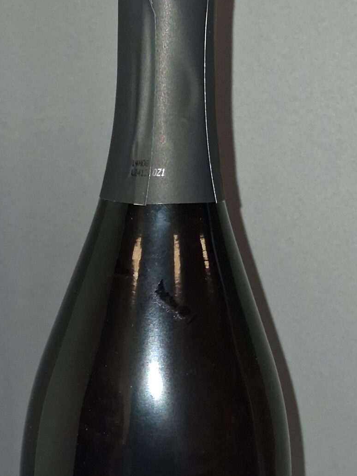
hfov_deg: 21.9
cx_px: 144
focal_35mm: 67
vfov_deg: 28.9
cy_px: 290
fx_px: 921
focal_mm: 4
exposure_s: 1/25
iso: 25
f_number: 1.8
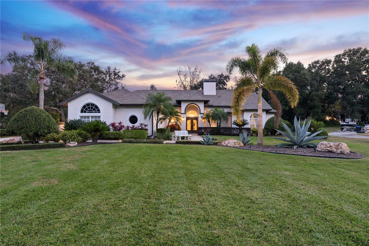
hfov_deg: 78.5
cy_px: 123
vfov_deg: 57.1
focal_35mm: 22
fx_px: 226
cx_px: 184
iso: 400
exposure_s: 1/3.33
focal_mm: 14.7
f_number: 9
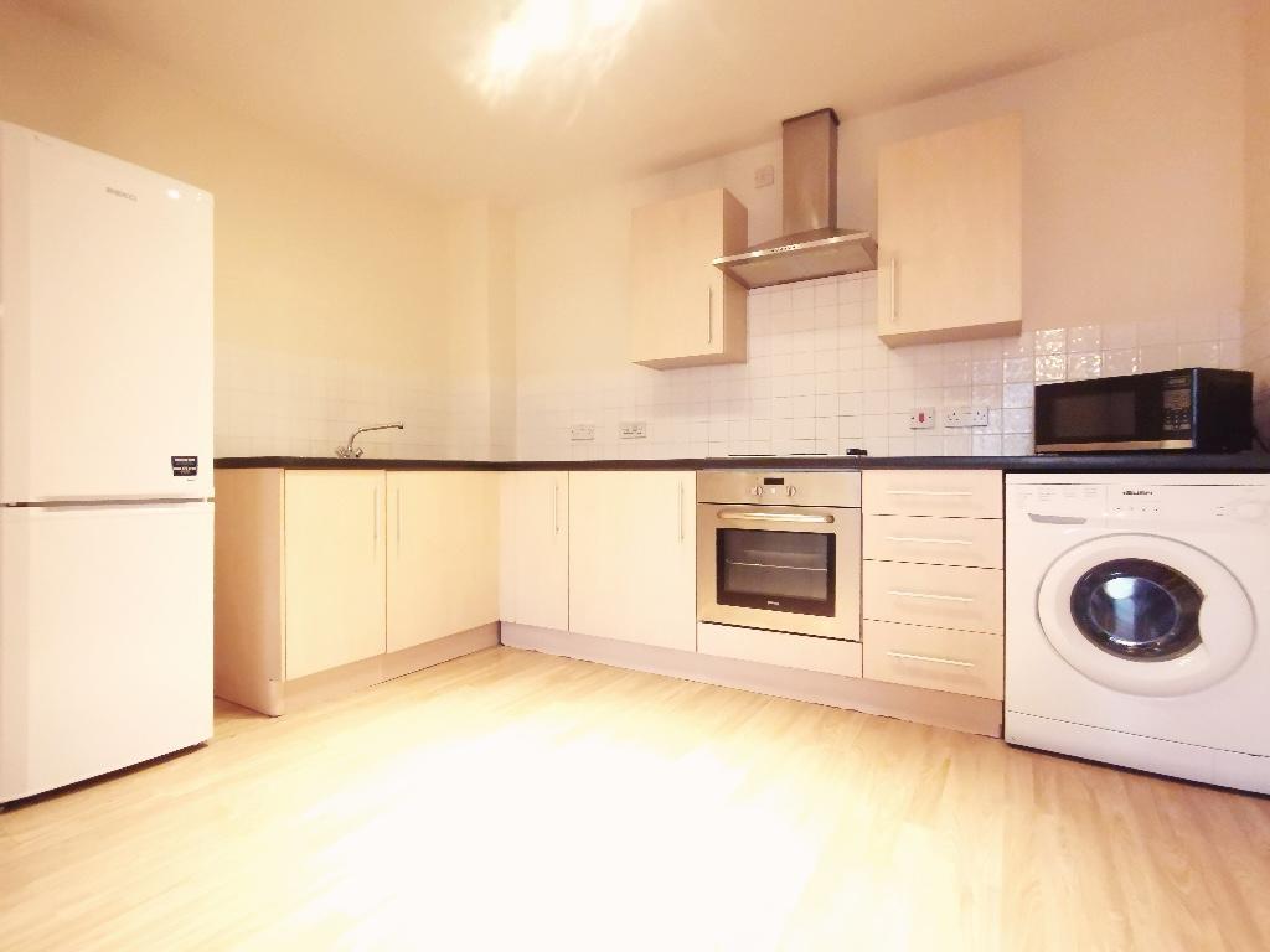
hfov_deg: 87.8
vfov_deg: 71.6
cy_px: 476
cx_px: 635
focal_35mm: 18
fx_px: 660
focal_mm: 2.35
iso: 1600
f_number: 2.2
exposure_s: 1/25
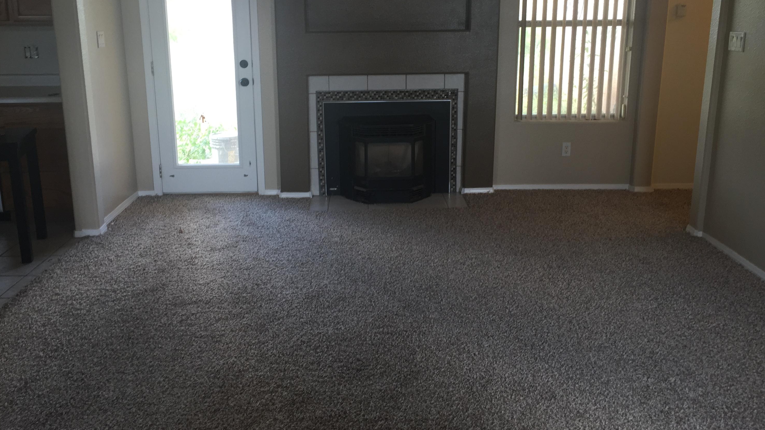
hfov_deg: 61.0
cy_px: 156
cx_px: 380
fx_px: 649
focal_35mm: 32
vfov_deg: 36.4
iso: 32
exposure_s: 1/40
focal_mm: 4.15
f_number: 2.2
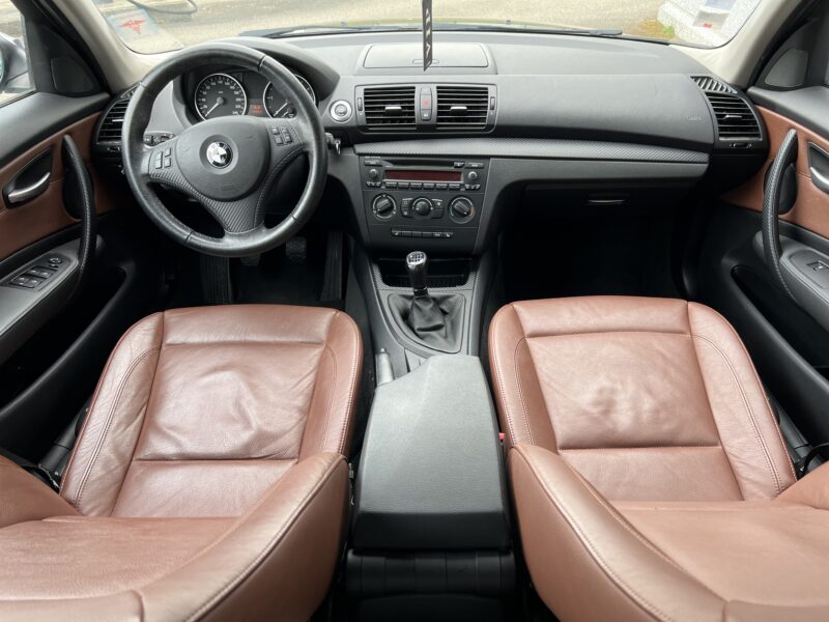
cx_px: 414
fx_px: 623
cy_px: 311
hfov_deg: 67.3
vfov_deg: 53.1
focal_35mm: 26
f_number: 1.5
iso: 100
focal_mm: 5.7
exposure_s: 1/121
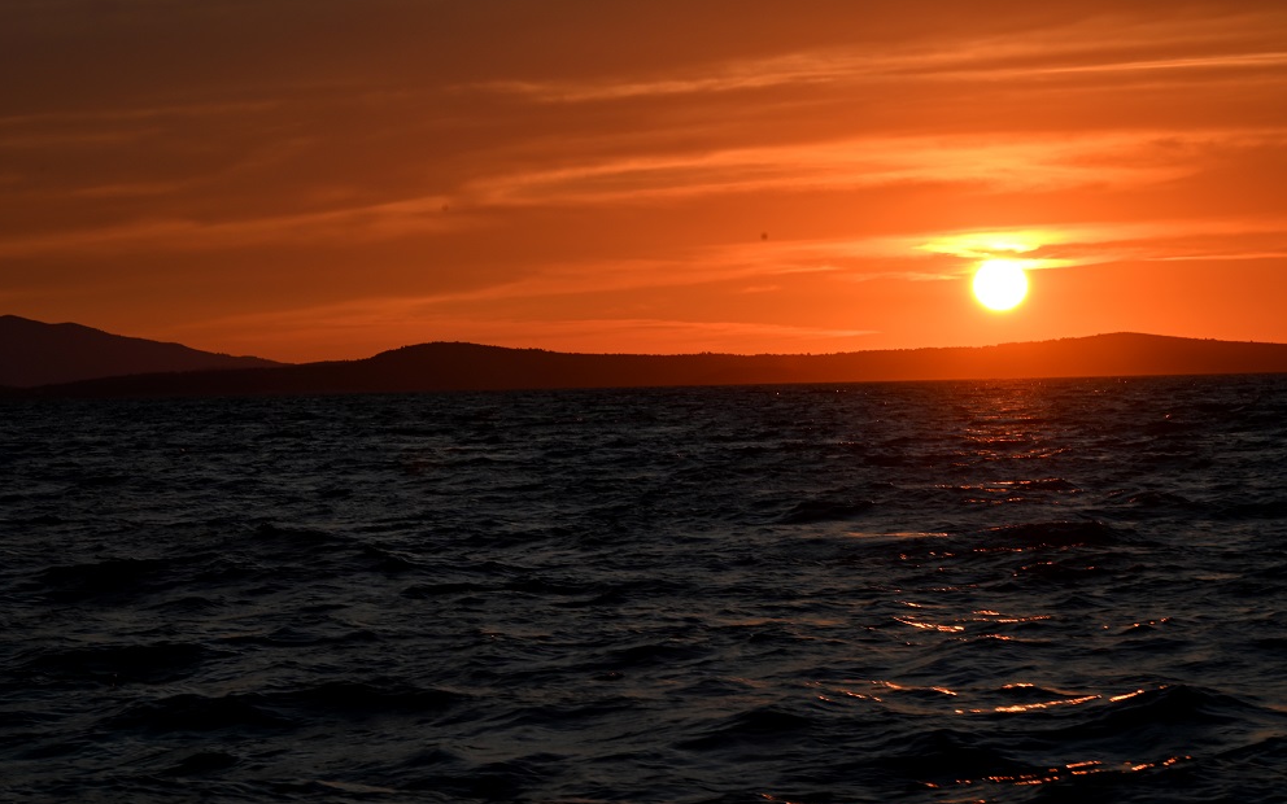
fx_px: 5226
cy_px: 382
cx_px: 641
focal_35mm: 149
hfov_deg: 14.0
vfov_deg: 8.8
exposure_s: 1/160
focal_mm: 145
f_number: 16
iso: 140
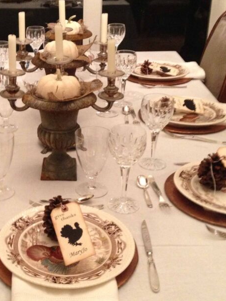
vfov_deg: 32.7
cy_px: 142
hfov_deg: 24.5
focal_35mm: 59
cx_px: 46
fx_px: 513
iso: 400
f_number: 2.4
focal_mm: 4.28
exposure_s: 1/20
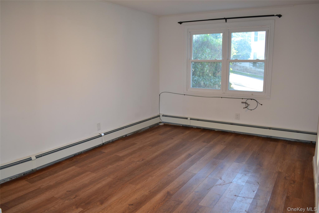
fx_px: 239
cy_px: 106
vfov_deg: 47.9
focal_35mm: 27
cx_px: 160
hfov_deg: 67.4
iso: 400
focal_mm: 18
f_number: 4
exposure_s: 1/80
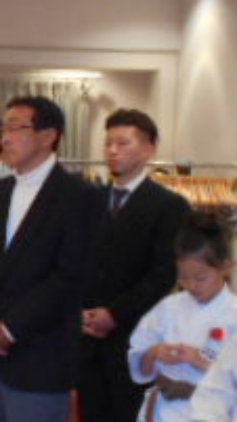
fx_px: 1084
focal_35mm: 97
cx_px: -306
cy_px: 229
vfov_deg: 22.0
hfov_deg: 10.8
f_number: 3.4
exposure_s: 1/25
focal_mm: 5.1
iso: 280
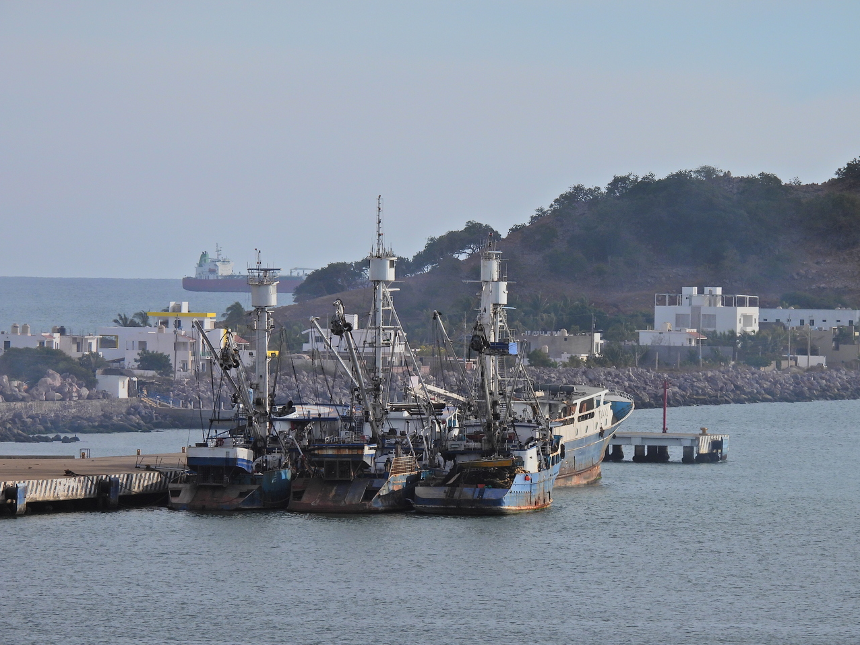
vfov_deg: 4.9
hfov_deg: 6.6
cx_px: 430
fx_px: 7478
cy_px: 322
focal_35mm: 301
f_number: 5
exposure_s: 1/1000
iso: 100
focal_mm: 53.5
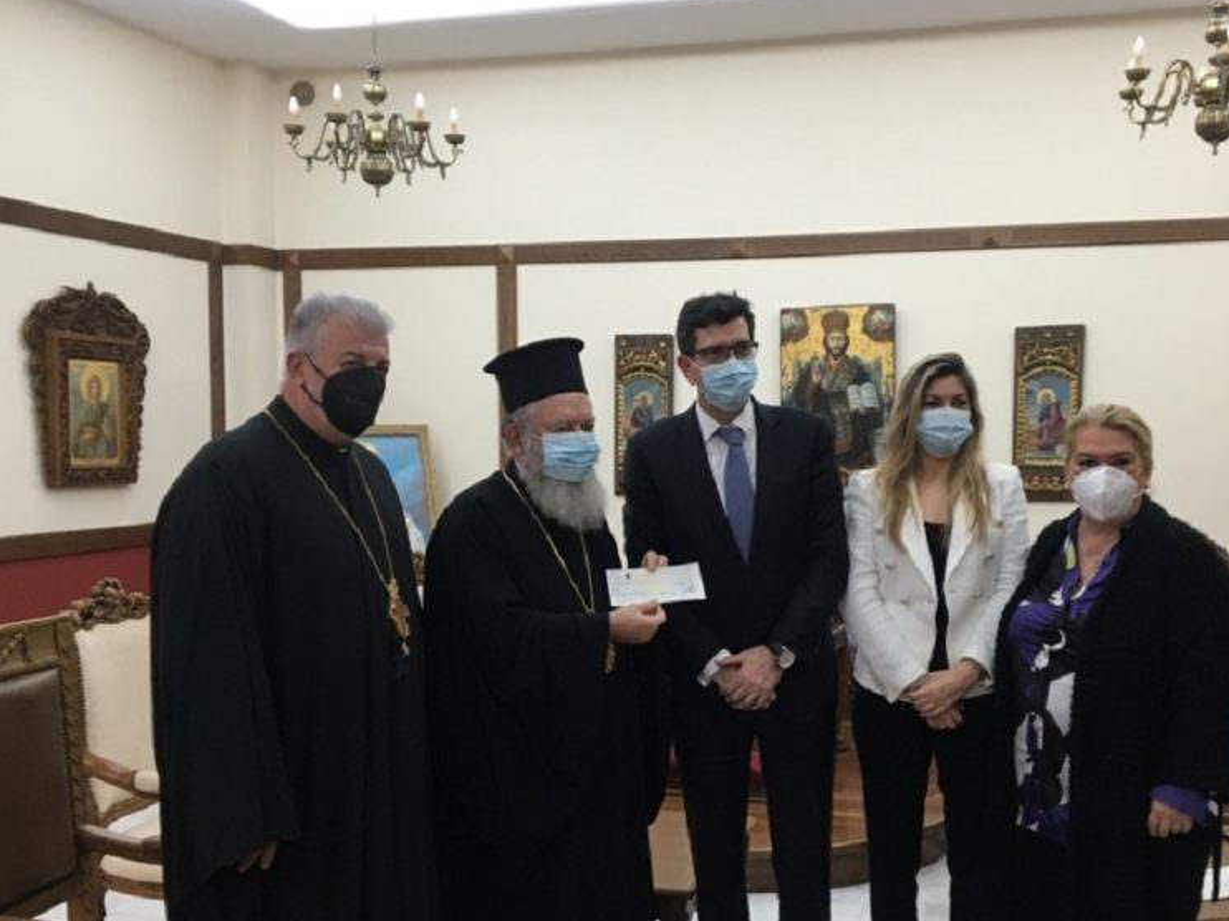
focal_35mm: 40
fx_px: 1420
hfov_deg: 46.6
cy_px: 538
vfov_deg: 35.9
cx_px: 714
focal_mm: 4.15
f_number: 2.2
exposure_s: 1/33
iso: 125
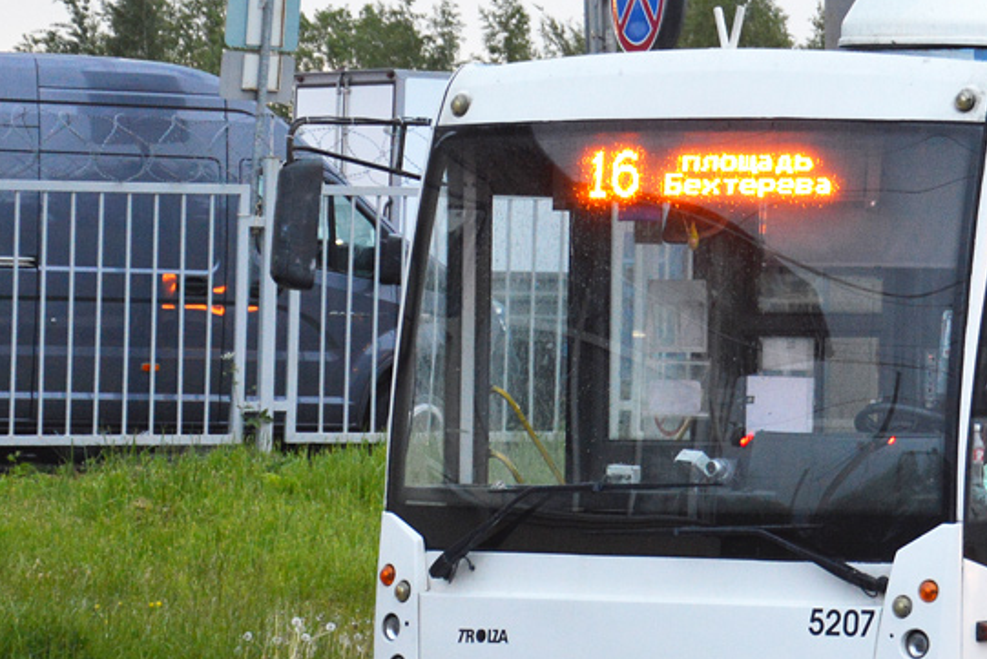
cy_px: 157
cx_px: 1332
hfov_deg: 8.4
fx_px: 6609
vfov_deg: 5.7
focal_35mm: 241
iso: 400
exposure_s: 1/20
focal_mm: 58
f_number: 5.6
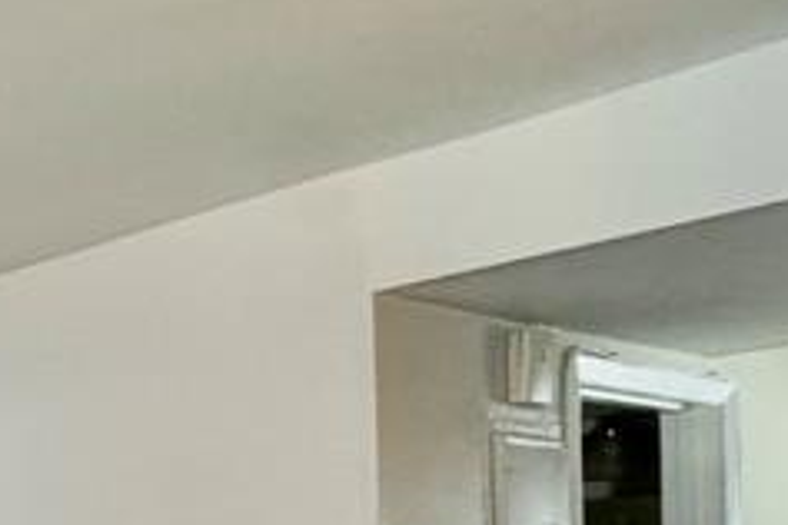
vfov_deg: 19.9
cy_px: 668
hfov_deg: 19.8
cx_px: -735
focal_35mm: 63
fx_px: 1379
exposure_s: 1/60
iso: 640
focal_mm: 2.22
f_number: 2.2
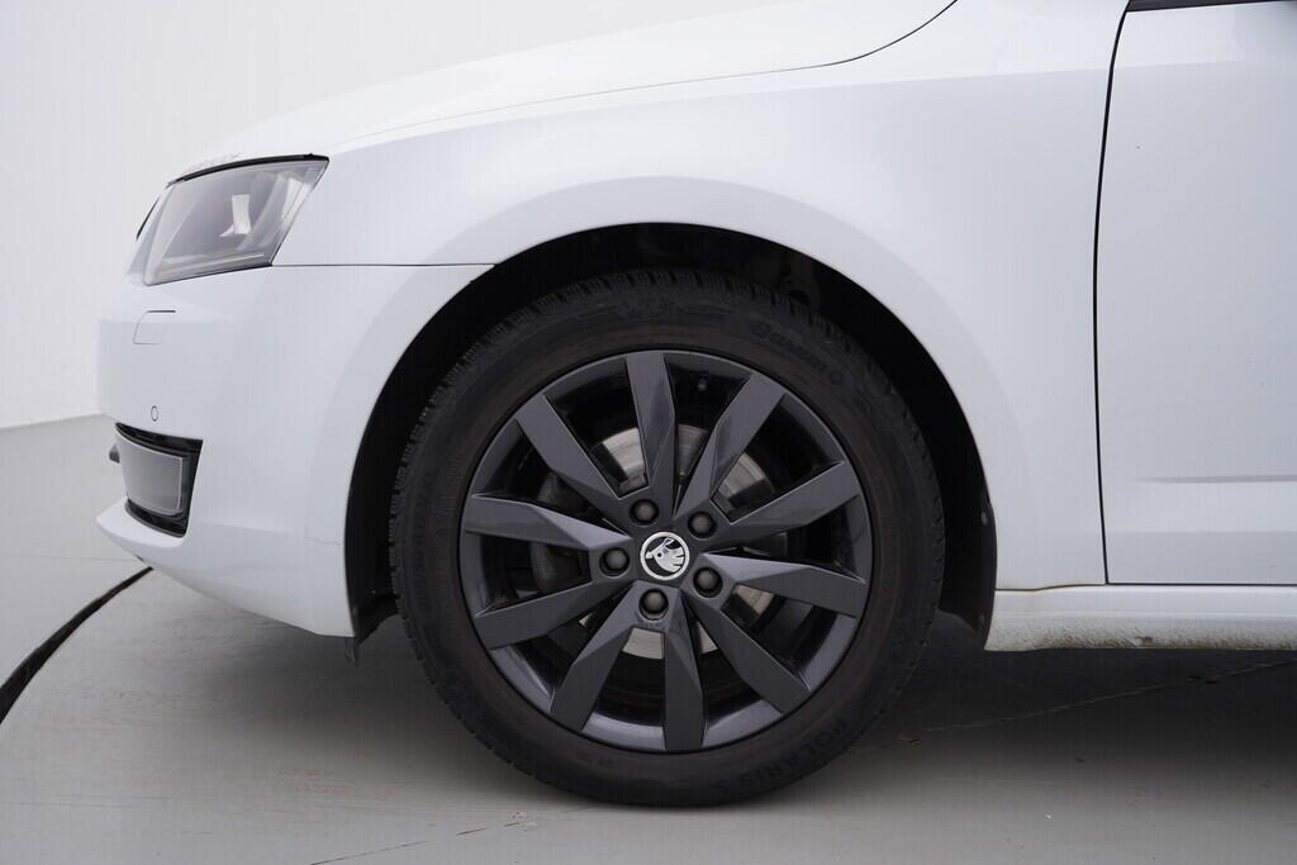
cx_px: 648
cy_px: 432
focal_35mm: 36
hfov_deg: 53.1
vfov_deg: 36.9
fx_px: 1297
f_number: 4
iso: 125
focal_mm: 24
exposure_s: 1/80
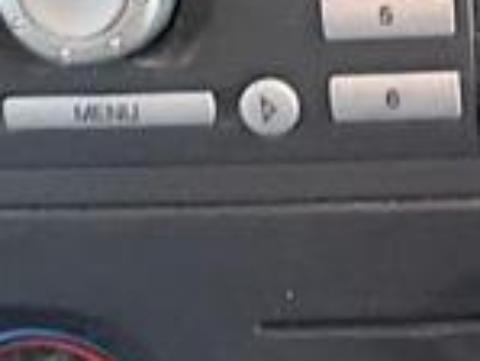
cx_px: 457
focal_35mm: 84
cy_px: -45
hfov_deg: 22.5
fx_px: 1166
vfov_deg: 17.0
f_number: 2.2
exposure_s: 1/30
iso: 1250
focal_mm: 2.22
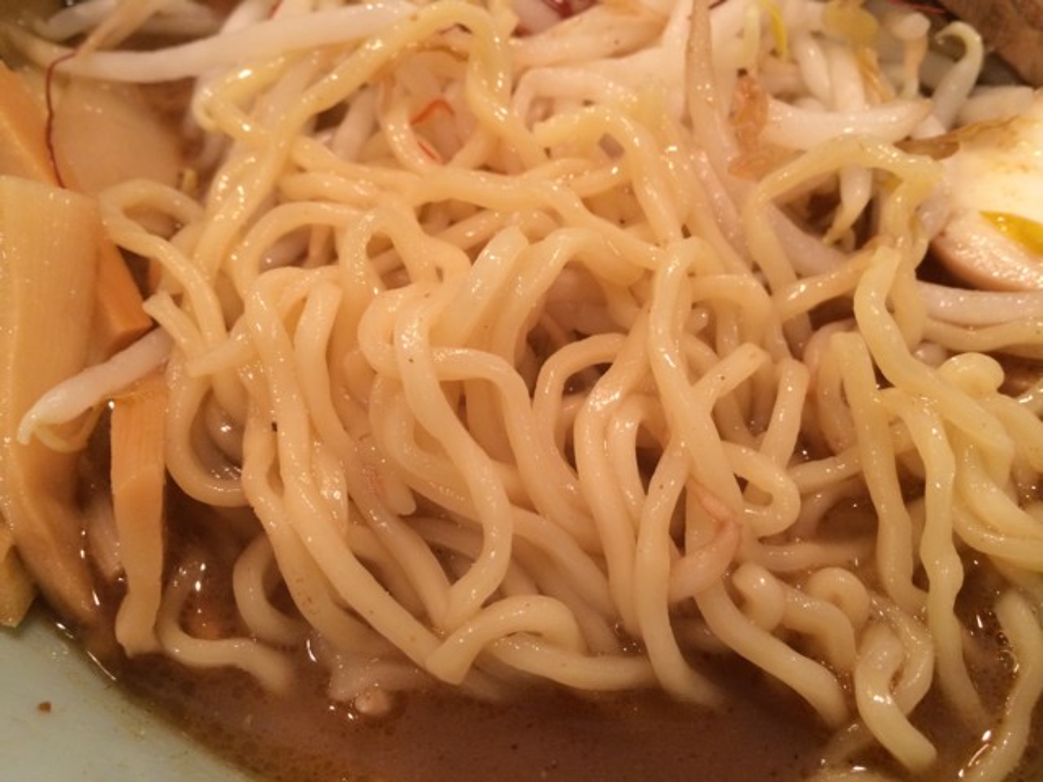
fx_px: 904
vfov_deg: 46.8
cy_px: 391
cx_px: 522
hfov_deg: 60.0
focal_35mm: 30
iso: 200
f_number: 2.2
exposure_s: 1/33
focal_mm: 4.12
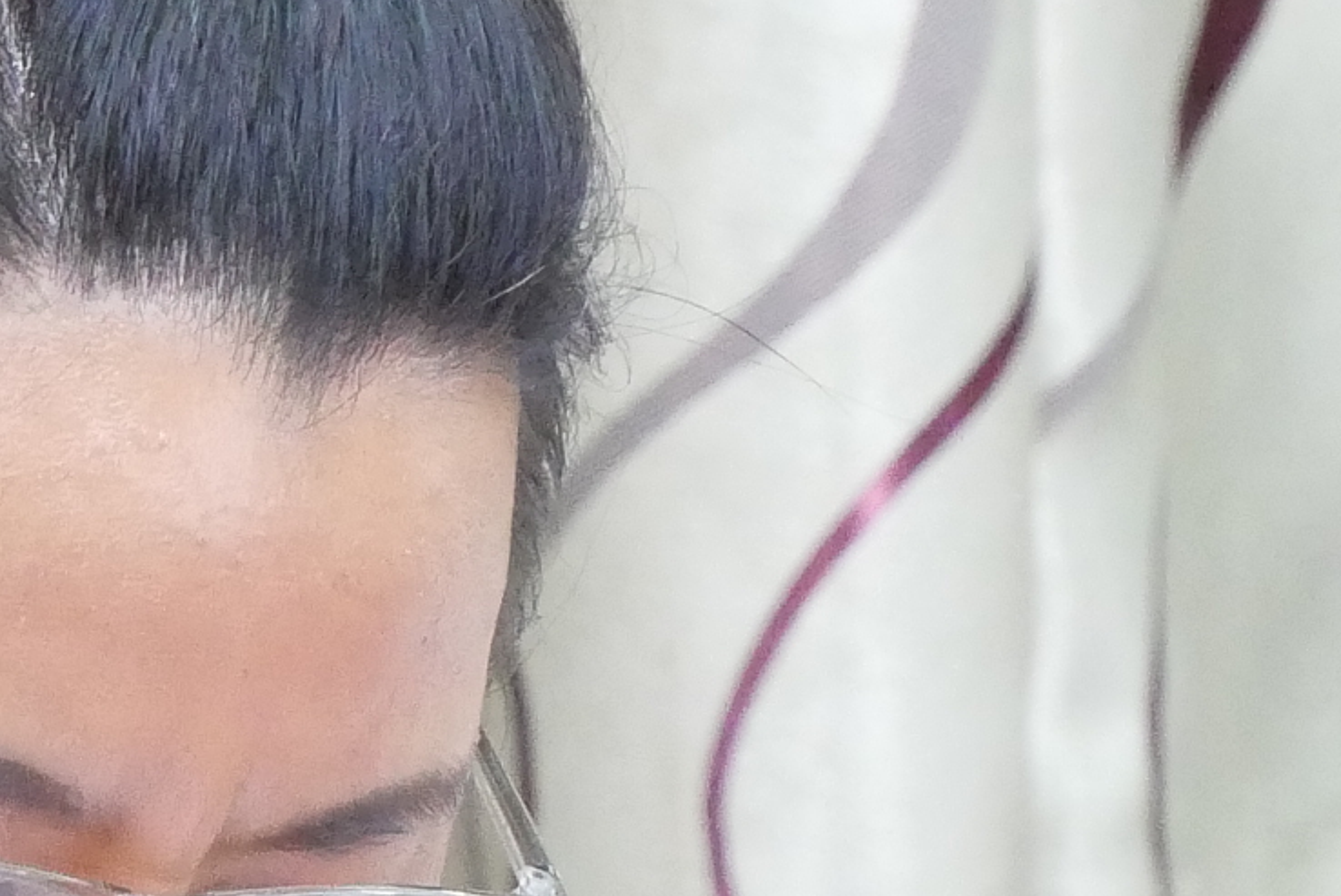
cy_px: 1389
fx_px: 23257
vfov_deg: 2.2
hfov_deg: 3.3
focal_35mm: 624
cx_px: -509
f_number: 6.3
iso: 3200
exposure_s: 1/15
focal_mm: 60
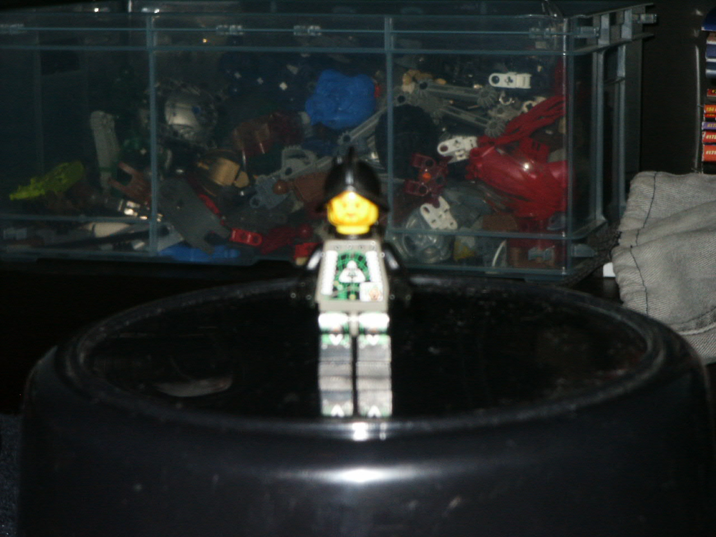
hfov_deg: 14.2
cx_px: 358
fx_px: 2875
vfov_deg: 10.7
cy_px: 268
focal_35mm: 139
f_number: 8
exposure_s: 1/125
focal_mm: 28.23
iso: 200
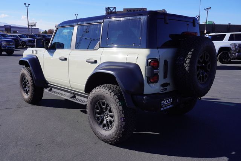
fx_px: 221
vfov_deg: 40.0
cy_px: 80
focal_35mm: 33
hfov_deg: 57.2
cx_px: 120
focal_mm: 22
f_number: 10
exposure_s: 1/160
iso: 100
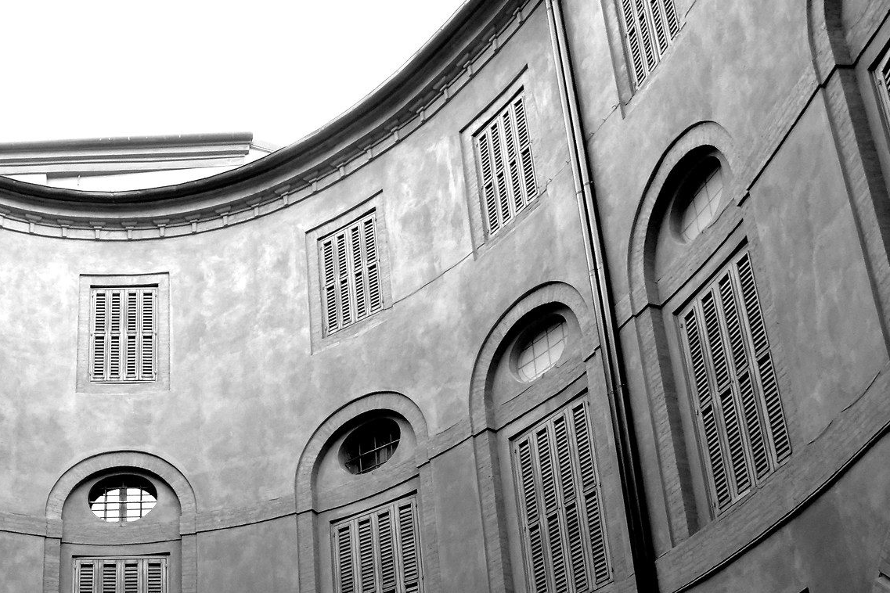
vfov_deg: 23.2
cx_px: 83
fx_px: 1409
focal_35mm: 57
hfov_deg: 33.2
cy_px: 519
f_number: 13
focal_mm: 18
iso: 1600
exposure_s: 1/10
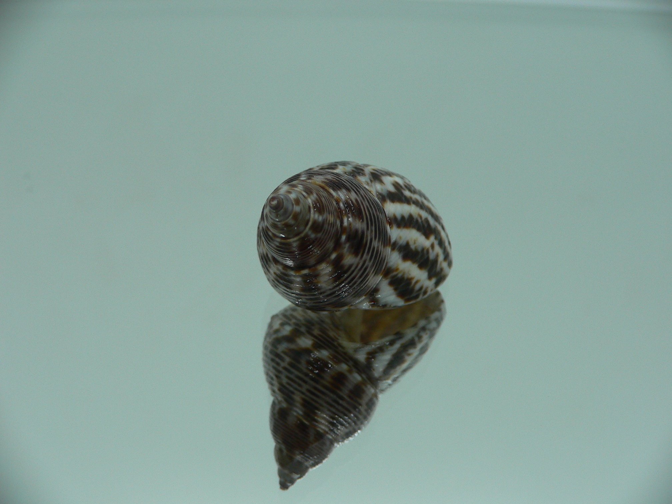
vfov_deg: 40.7
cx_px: 336
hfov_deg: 52.6
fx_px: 679
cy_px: 252
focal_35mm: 35
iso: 80
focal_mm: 4.6
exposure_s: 1/60
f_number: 2.8
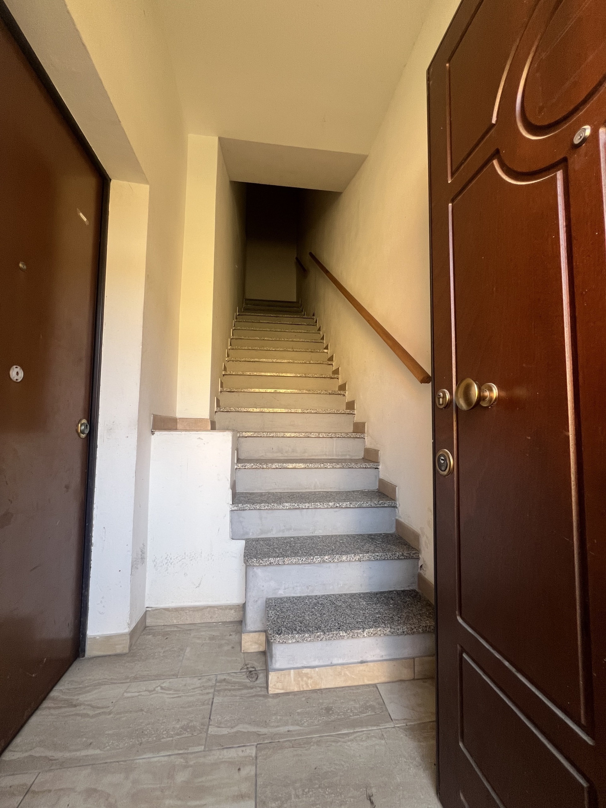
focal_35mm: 13
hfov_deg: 89.9
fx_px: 303
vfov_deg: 106.2
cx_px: 303
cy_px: 404
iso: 100
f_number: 1.8
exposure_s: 1/99
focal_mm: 1.57
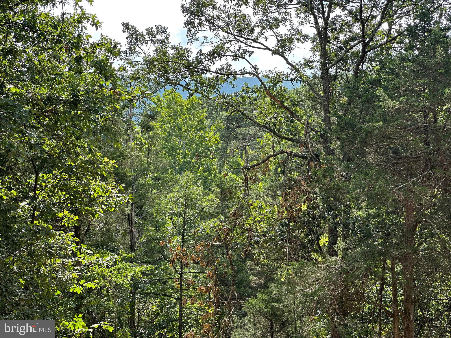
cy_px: 169
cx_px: 226
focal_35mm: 77
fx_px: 1003
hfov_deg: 25.3
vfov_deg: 19.1
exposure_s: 1/238
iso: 32
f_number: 2.8
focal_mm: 9
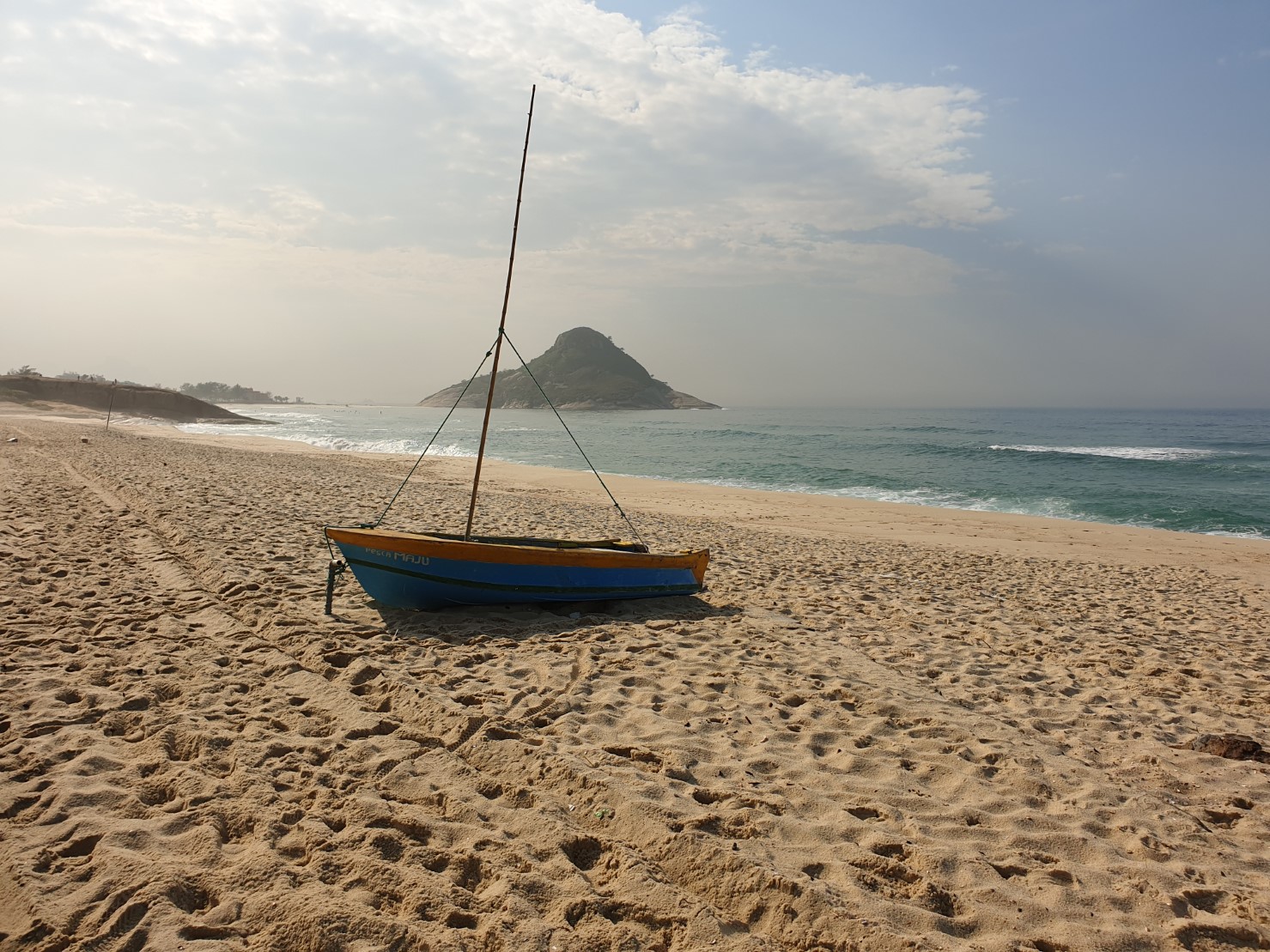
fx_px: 954
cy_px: 476
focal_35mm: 26
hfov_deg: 67.3
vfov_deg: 53.1
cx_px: 635
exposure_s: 1/3021
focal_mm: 4.3
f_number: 2.4
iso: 50
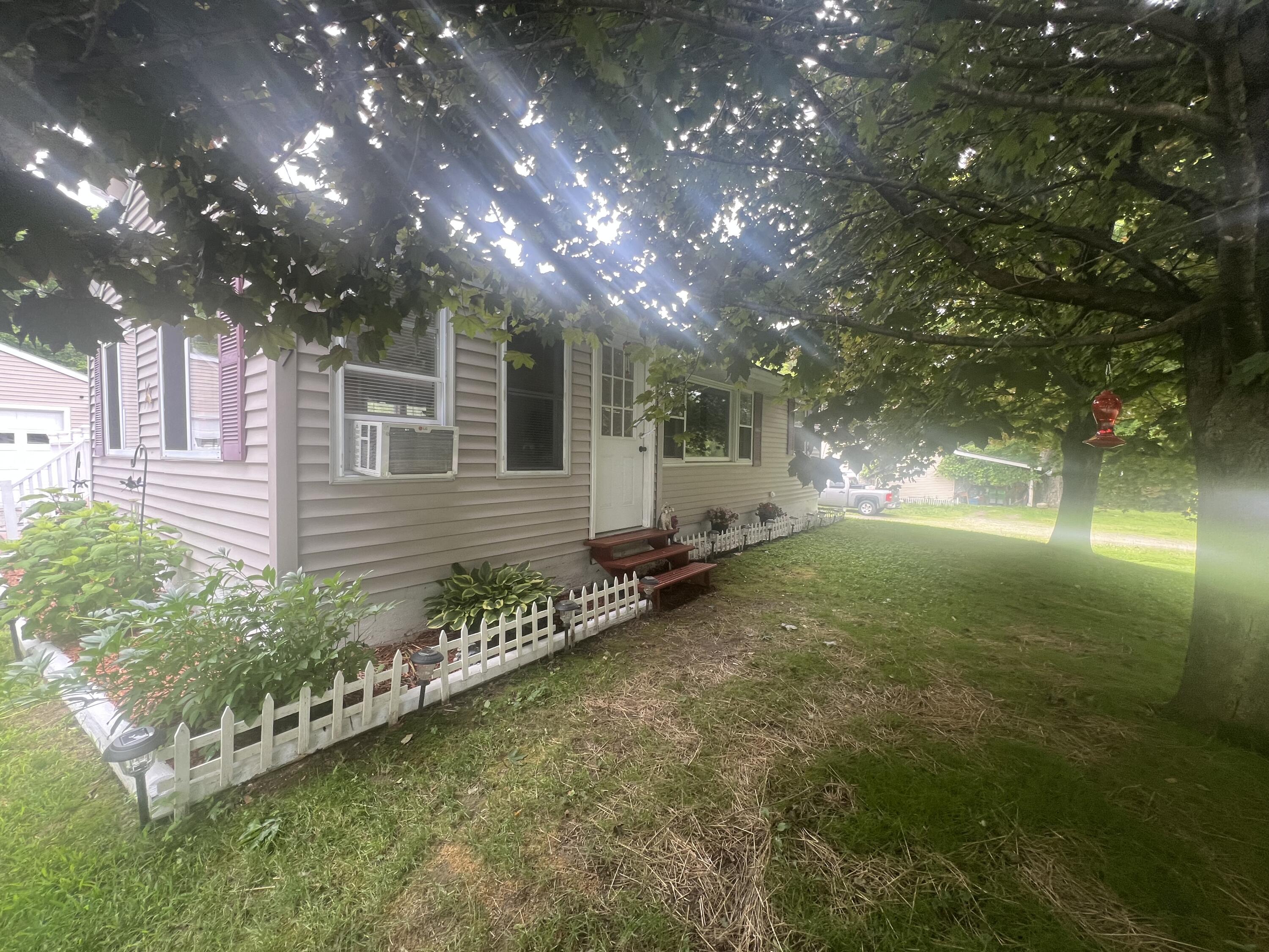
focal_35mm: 13
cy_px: 476
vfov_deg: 89.9
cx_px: 634
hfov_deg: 106.2
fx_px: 477
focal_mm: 1.57
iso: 80
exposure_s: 1/99
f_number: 1.8
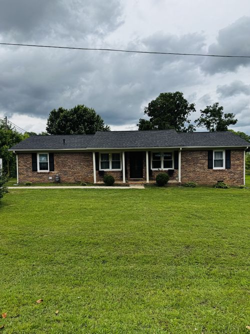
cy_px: 167
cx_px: 125
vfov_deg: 71.6
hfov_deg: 56.8
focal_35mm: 24
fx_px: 231
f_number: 1.78
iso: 80
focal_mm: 6.76
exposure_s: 1/5814
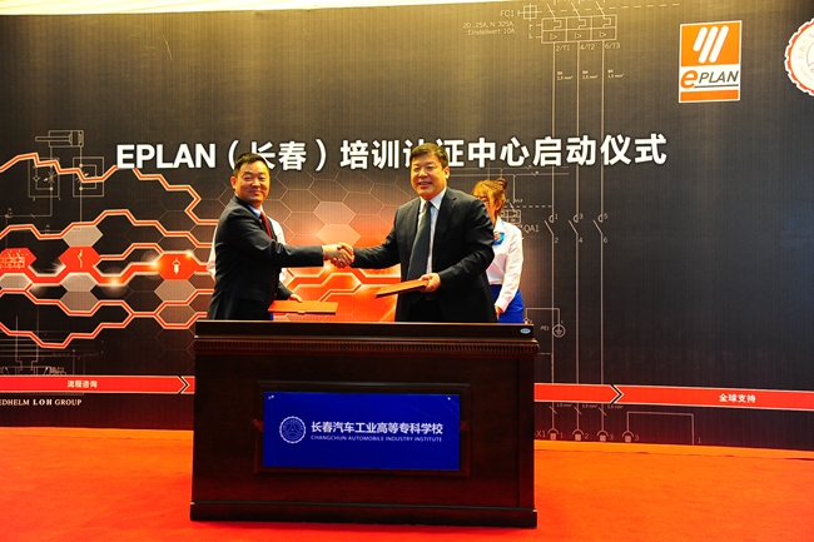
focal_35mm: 38
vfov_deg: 35.0
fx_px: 859
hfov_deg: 50.7
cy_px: 271
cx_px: 407
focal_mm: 38
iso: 3200
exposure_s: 1/100
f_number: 4
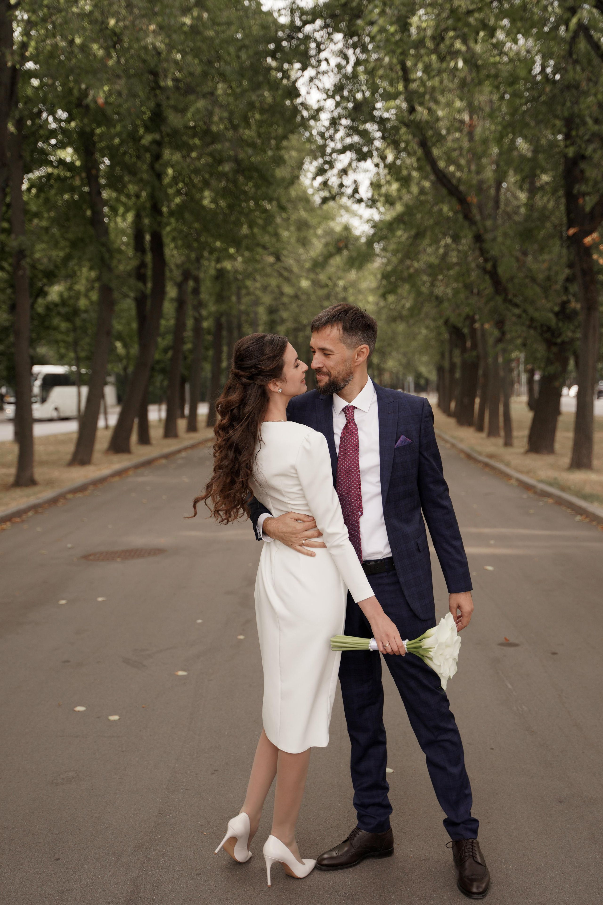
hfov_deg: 28.6
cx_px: 302
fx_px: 1181
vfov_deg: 41.9
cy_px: 452
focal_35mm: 47
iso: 250
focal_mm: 47
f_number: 2.8
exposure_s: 1/800
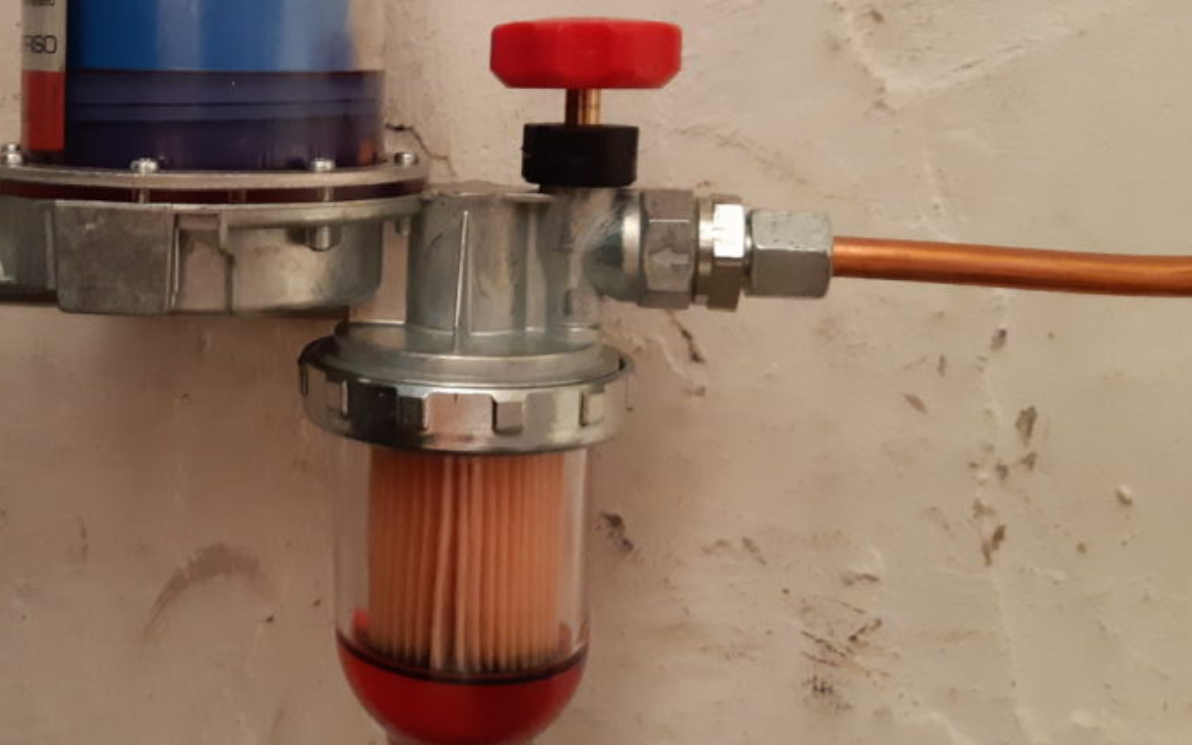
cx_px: 309
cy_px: 224
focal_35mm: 42
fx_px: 1364
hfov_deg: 45.7
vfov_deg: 30.2
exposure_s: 1/25
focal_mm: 3.93
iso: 500
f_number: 1.7
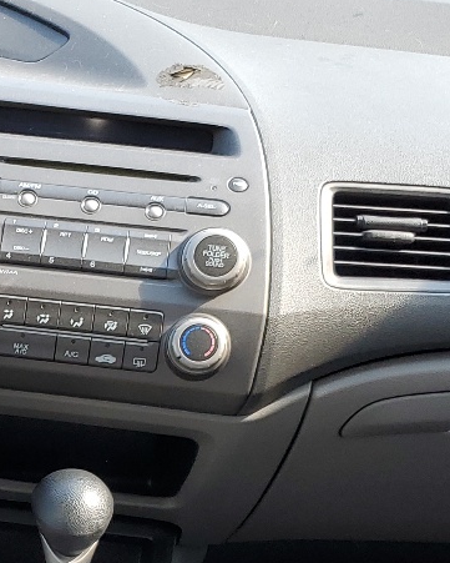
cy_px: 513
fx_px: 1498
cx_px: -66
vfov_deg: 20.8
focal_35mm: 90
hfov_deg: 16.5
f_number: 1.5
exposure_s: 1/270
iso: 50
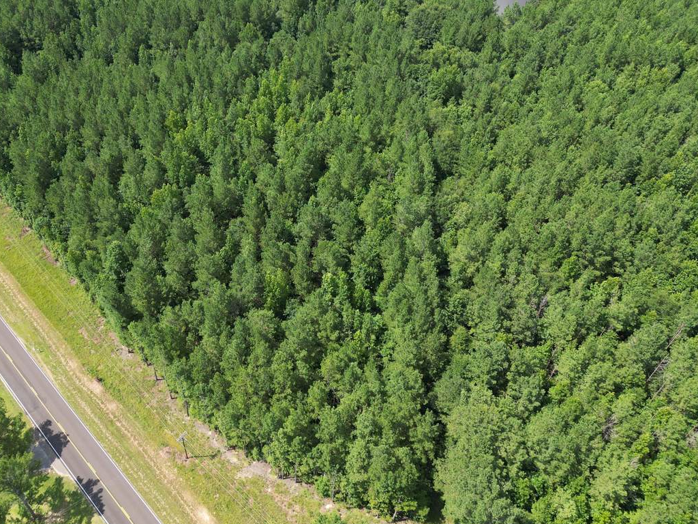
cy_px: 218
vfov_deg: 46.6
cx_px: 275
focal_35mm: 30
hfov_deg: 59.4
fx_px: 605
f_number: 1.7
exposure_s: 1/1250
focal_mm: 6.72
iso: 100
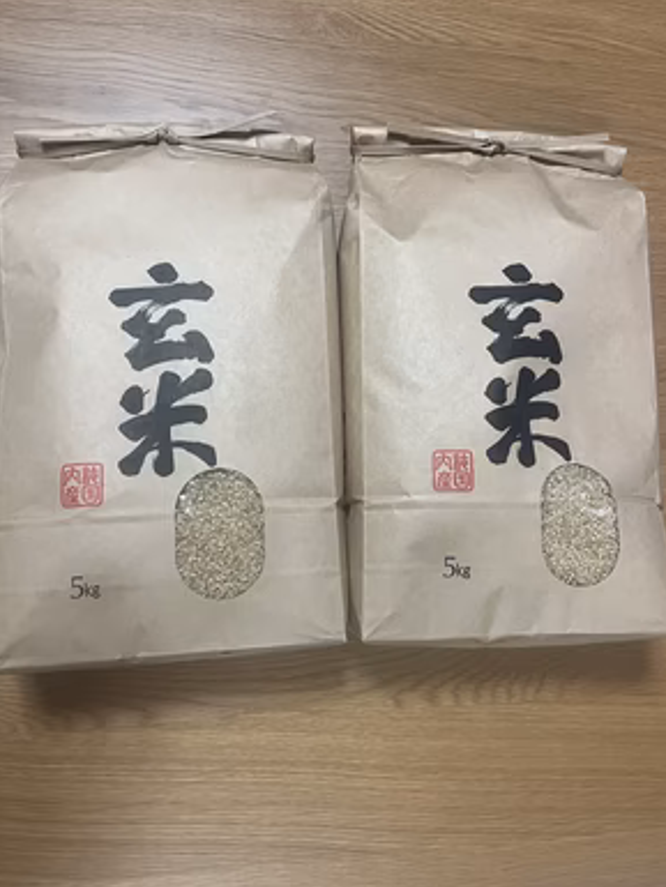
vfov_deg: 65.3
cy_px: 431
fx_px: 692
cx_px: 341
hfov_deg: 51.4
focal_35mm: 27
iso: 125
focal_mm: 5.1
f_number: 1.6
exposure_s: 1/60
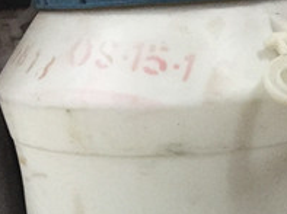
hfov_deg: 32.7
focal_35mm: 59
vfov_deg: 23.9
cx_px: 156
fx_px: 488
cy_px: 204
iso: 500
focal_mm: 4.15
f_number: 2.2
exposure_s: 1/15
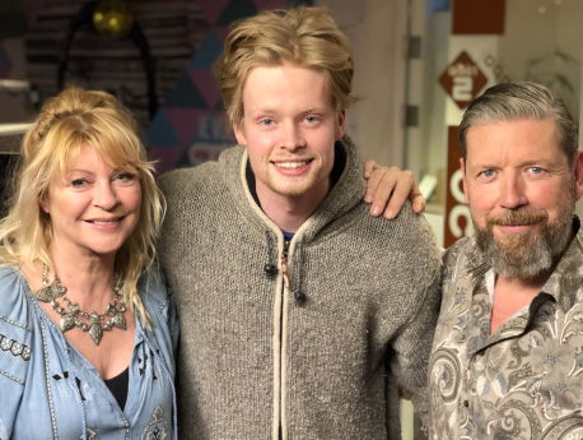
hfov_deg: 36.8
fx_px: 877
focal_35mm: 52
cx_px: 292
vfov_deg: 28.1
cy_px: 220
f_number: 2.4
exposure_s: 1/33
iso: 100
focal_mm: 6
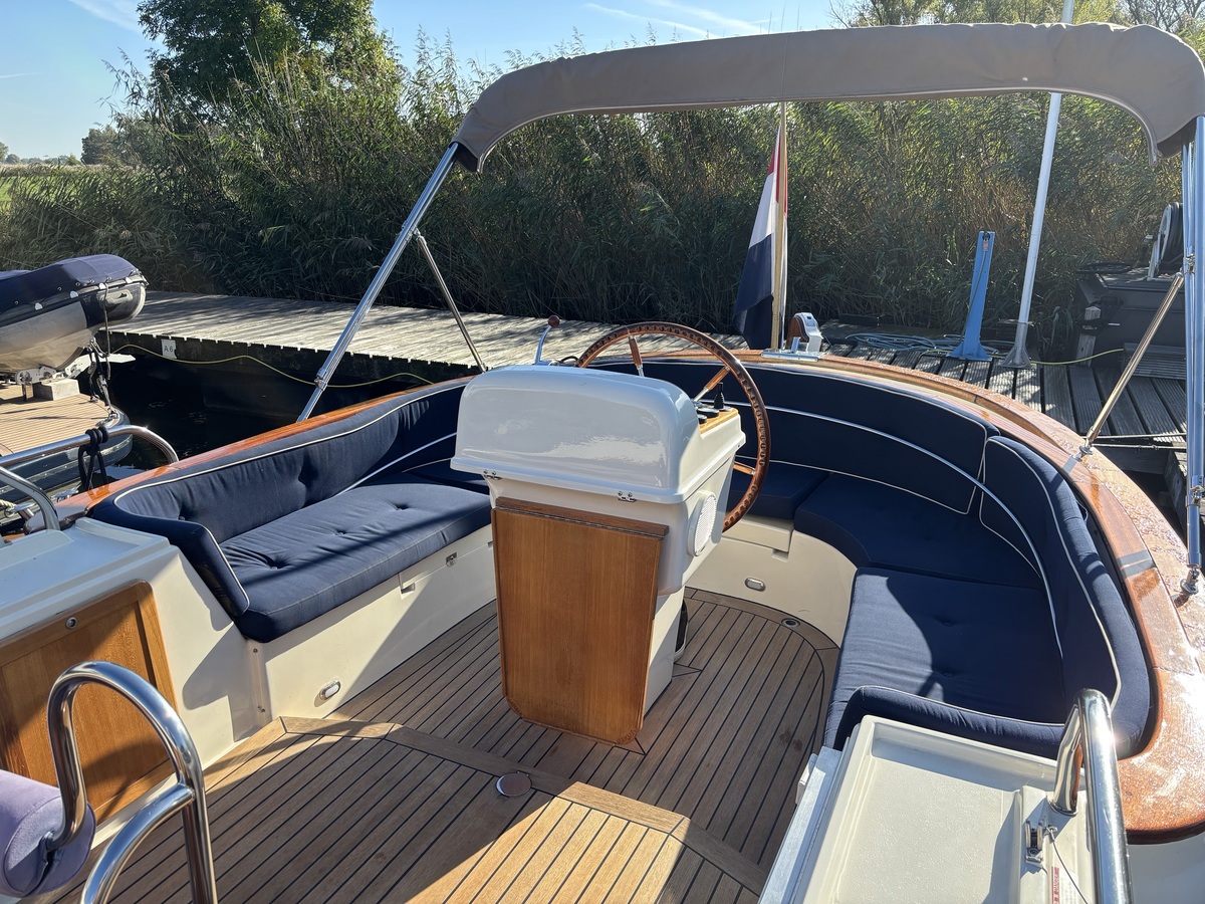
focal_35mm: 26
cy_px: 452
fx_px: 905
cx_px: 602
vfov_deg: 53.1
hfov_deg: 67.3
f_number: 1.6
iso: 50
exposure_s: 1/1399
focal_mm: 5.96
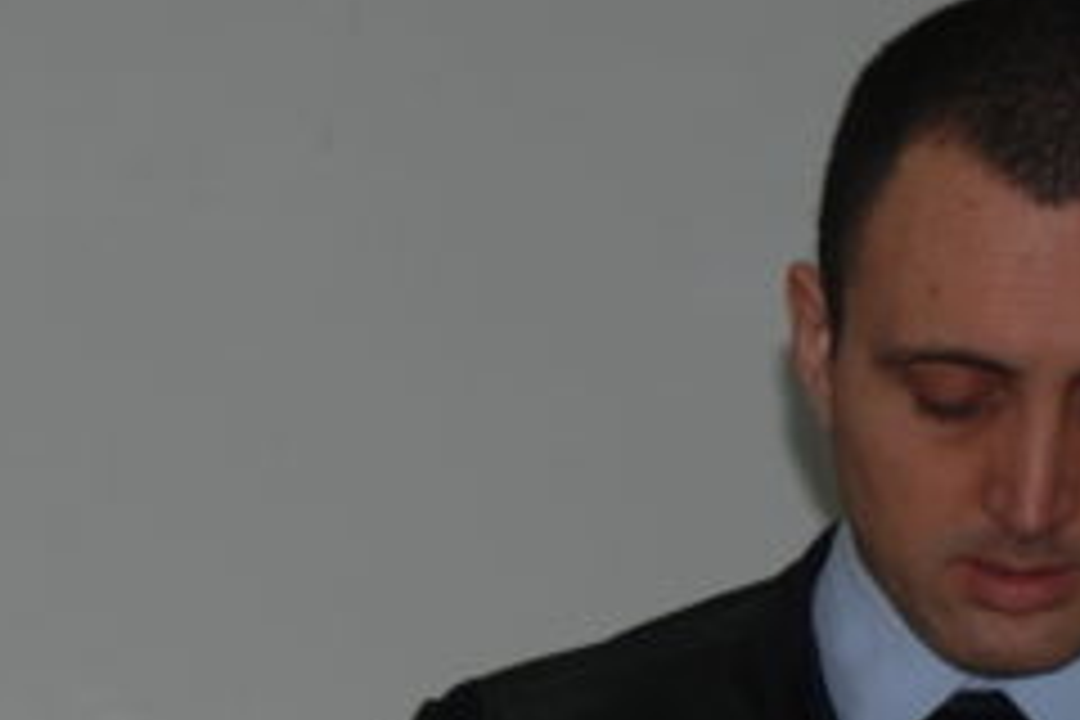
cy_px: 1289
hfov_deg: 7.2
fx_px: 8459
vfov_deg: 4.8
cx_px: -603
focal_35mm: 282
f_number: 4.5
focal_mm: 44
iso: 200
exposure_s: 1/60
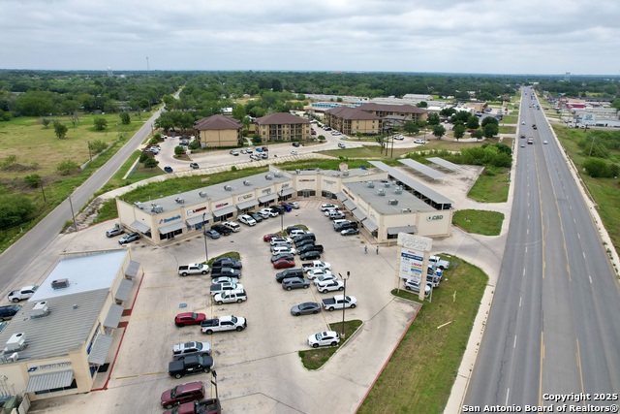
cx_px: 310
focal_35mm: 22
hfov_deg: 78.6
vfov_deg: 57.3
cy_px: 207
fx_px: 379
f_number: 2.8
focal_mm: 8.38
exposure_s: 1/1500
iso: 120
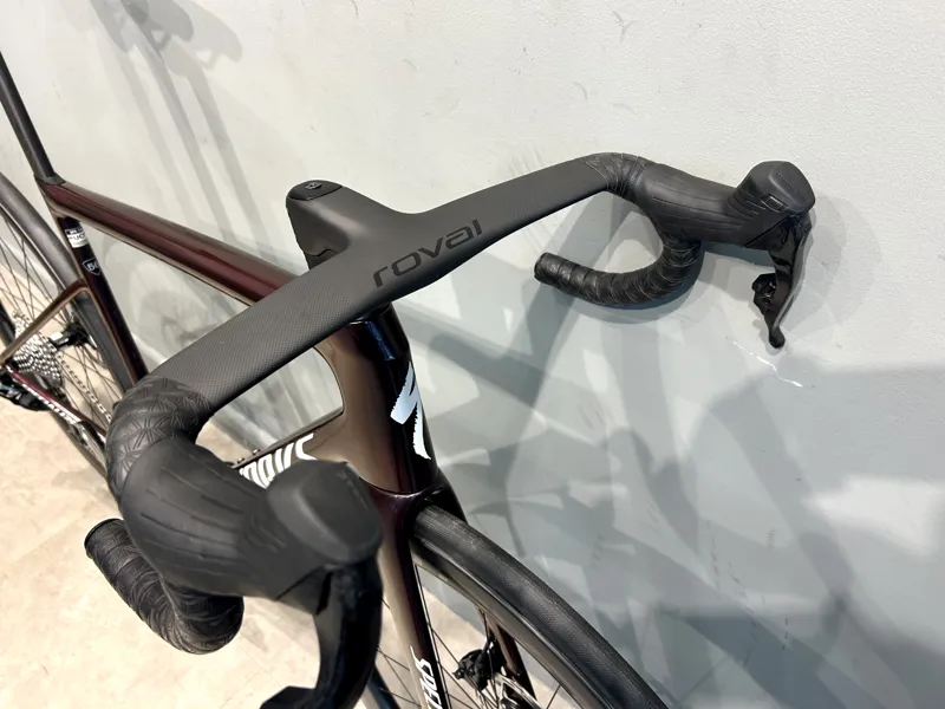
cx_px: 472
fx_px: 710
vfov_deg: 53.1
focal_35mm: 26
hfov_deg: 67.3
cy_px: 354
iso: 80
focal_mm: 5.7
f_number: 1.5
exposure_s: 1/50
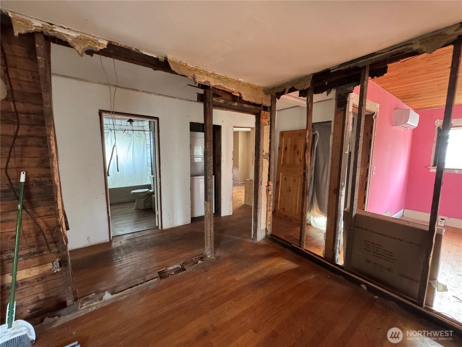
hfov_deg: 102.1
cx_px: 231
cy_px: 174
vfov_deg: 85.7
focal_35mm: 14
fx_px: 187
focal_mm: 2.22
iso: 800
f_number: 2.2
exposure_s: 1/60
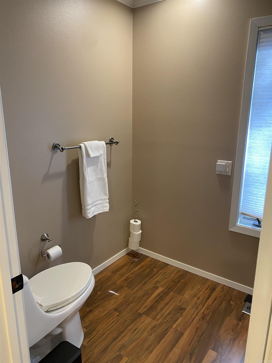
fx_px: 272
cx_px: 136
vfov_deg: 67.3
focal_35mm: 26
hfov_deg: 53.1
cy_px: 182
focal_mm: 4.25
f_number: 1.8
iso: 100
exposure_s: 1/60
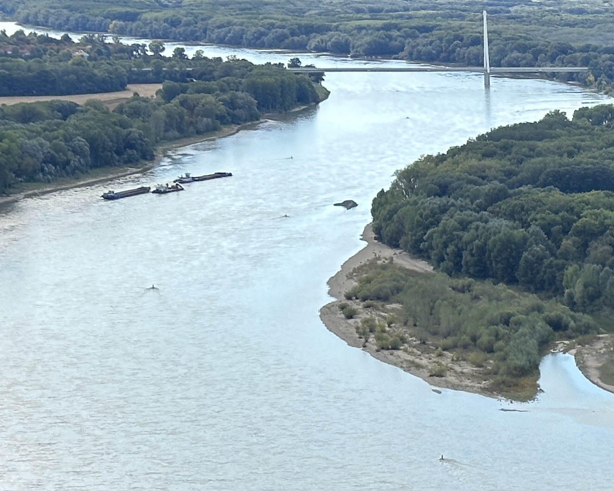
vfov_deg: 10.6
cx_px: 791
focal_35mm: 142
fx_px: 2580
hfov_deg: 13.1
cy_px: 631
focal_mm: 6.86
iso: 64
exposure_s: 1/1721
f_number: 1.78
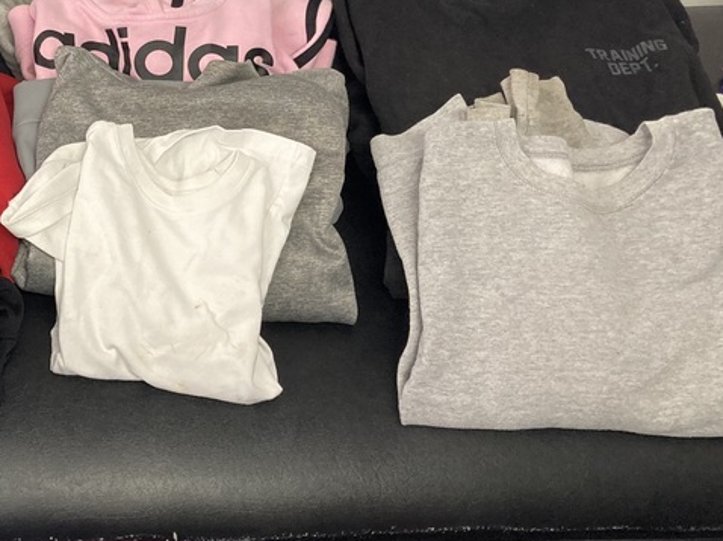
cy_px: 66
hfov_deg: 30.0
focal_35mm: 60
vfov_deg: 23.8
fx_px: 1253
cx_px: 0
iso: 160
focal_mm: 3.99
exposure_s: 1/60
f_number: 1.8
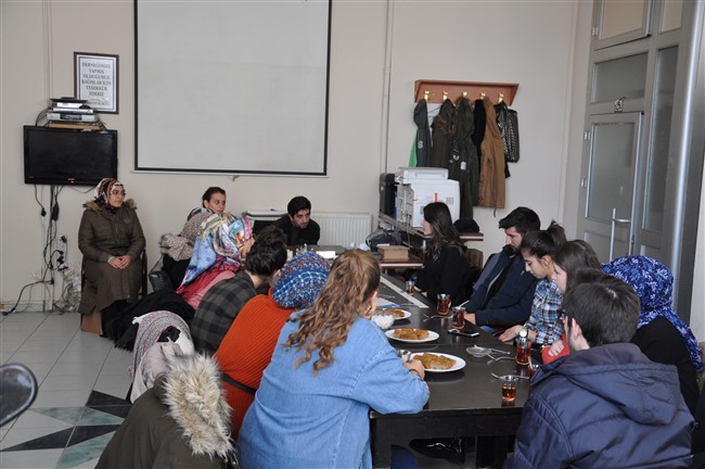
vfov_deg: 31.8
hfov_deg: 46.4
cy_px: 234
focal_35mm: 42
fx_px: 822
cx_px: 352
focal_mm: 28
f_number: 4
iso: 720
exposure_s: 1/60
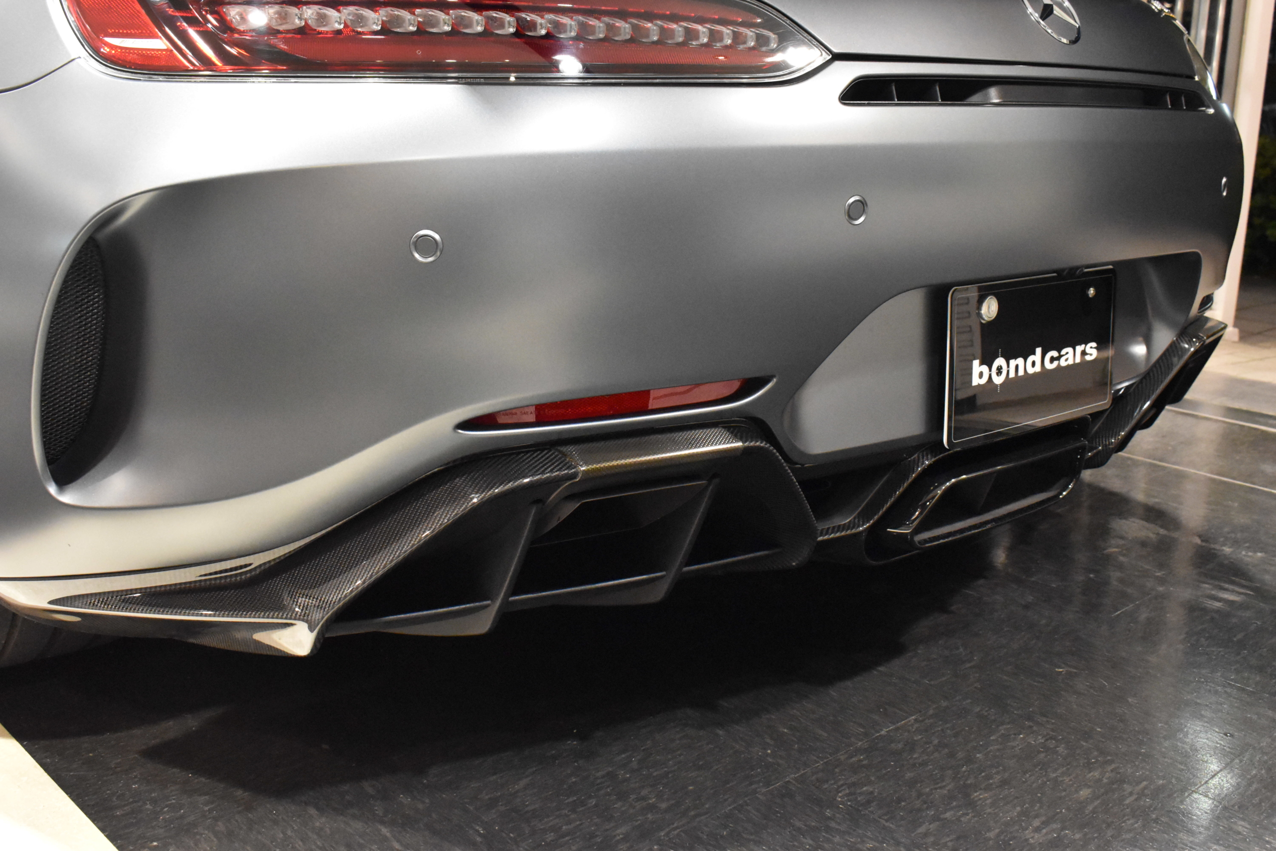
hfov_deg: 51.3
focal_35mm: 38
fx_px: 1329
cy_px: 426
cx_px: 638
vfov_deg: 35.5
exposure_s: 1/40
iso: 6400
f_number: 8
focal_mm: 25
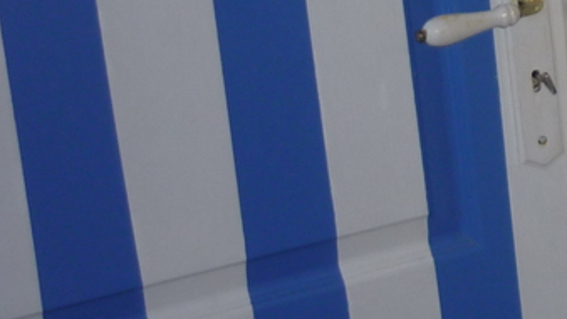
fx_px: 1639
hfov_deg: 17.6
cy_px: -102
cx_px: 857
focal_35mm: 109
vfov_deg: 10.8
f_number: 2.8
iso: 100
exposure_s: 1/30
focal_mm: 5.5
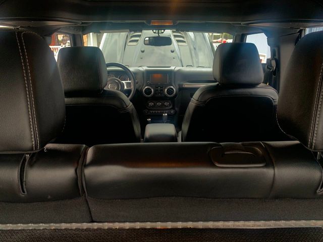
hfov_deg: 67.3
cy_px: 121
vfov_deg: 53.1
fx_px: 243
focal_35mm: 26
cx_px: 162
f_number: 1.8
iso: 100
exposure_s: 1/99
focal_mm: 4.25
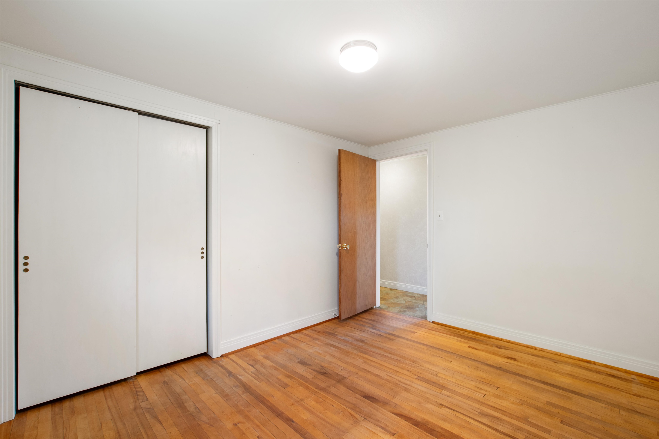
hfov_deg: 100.4
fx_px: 275
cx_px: 330
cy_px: 220
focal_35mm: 15
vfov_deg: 77.3
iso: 64
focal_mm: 10
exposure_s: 1/1.67
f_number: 8
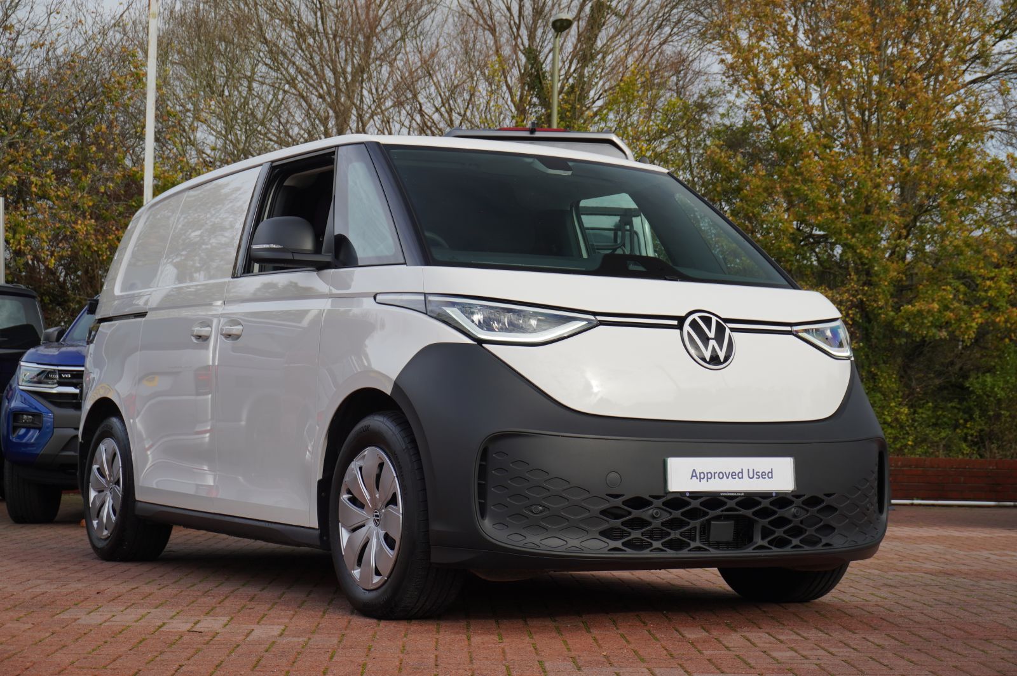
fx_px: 1778
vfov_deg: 21.5
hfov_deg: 31.9
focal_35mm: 63
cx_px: 508
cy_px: 338
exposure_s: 1/200
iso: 100
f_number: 5.6
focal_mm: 42
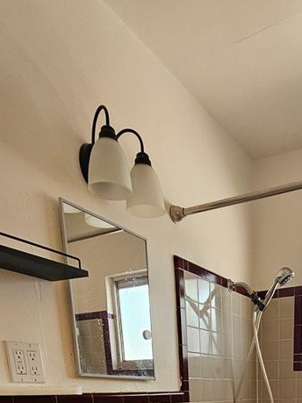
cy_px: 508
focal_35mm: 34
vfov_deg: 37.2
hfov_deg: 40.2
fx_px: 396
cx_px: 237
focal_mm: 2.2
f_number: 2.2
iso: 160
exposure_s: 1/60
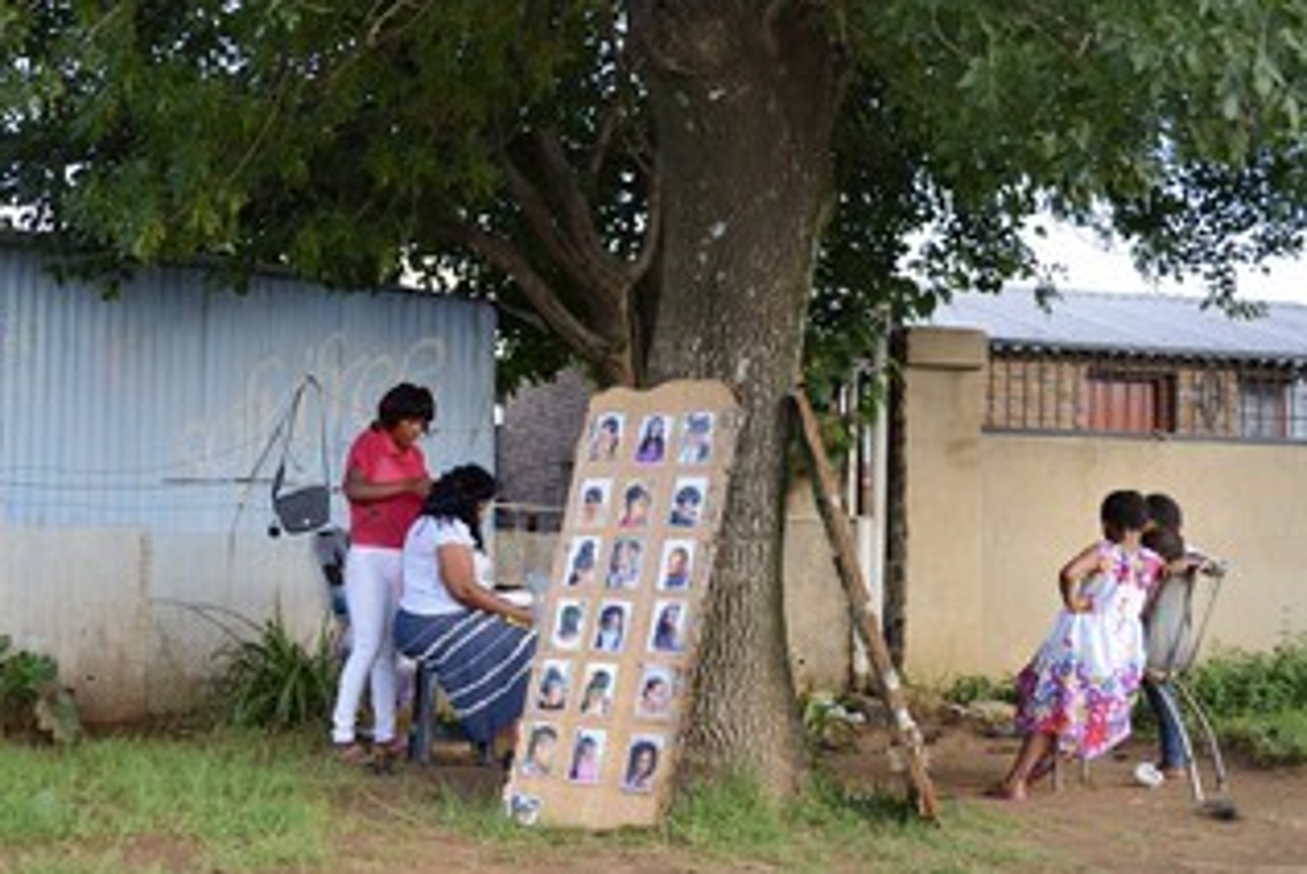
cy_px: 421
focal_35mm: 45
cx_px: 458
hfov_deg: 43.1
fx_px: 1635
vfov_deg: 29.9
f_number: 2.8
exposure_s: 1/800
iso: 800
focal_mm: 34
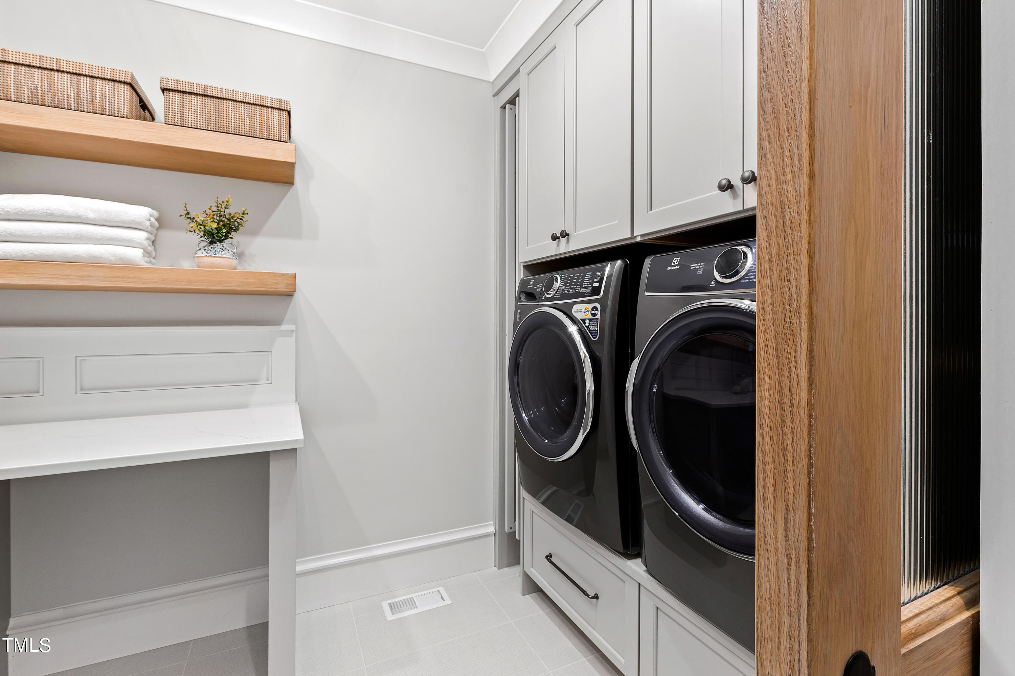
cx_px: 508
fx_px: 423
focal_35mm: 15
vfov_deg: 77.3
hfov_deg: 100.4
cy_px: 338
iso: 100
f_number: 9
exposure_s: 1/2.5
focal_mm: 10
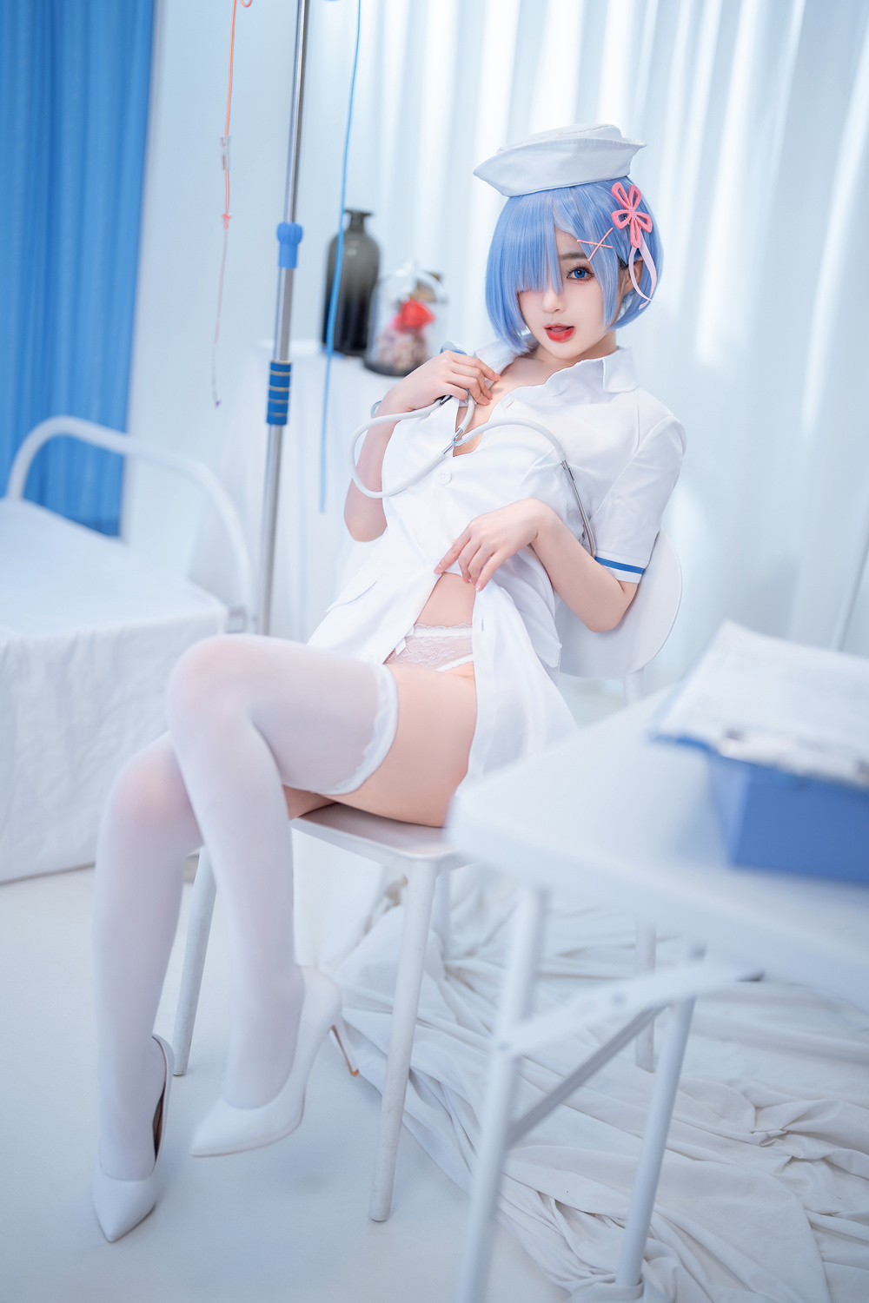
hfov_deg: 27.0
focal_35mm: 50
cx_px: 434
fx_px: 1810
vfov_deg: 39.6
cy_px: 652
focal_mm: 50
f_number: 1.2
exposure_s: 1/160
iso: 160
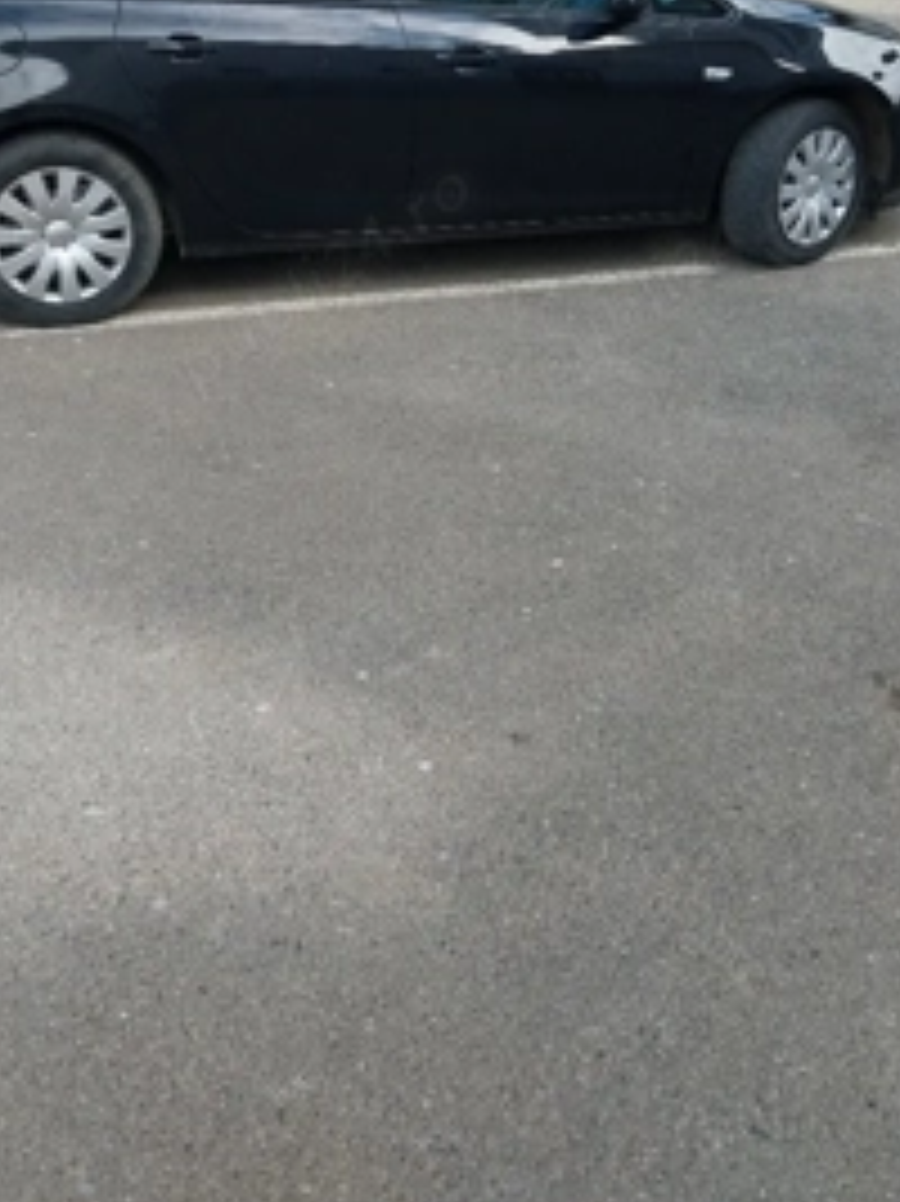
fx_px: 1353
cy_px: 333
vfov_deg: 46.5
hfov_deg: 36.8
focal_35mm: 39
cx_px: 414
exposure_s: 1/435
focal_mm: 4
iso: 25
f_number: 1.8
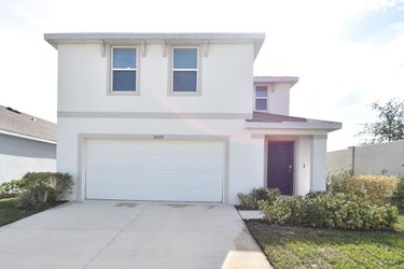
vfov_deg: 60.9
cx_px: 194
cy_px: 172
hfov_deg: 83.9
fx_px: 224
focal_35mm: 20
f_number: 3.5
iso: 800
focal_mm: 10
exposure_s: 1/4000
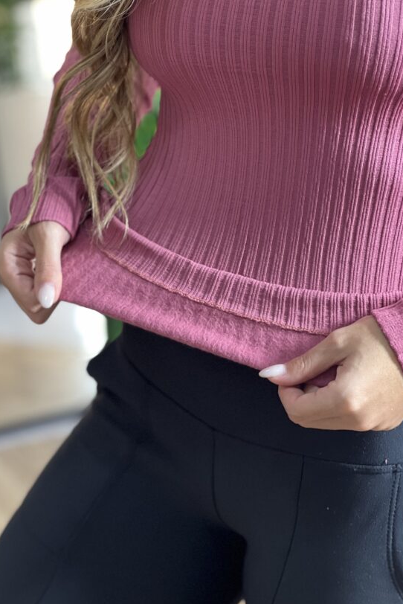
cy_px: 299
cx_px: 198
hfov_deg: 14.9
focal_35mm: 92
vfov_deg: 22.1
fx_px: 1543
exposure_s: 1/40
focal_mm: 9
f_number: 2.8
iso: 250
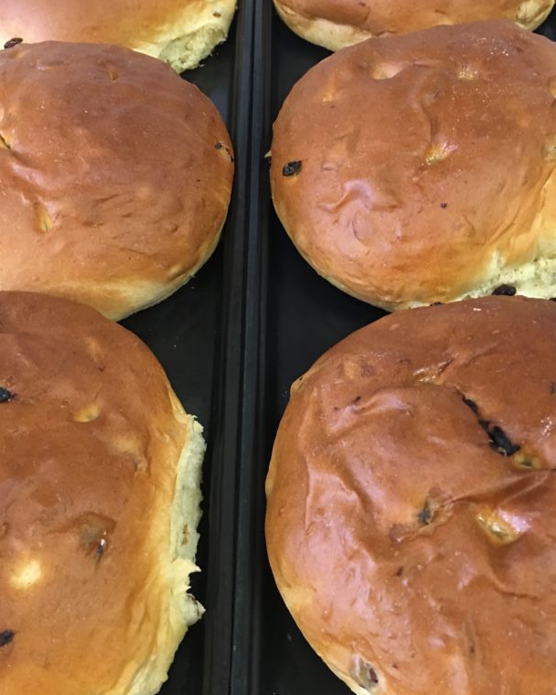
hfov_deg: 39.0
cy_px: 332
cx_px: 235
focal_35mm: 38
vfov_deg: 47.9
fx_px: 782
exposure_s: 1/15
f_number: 2.2
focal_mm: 4.15
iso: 80
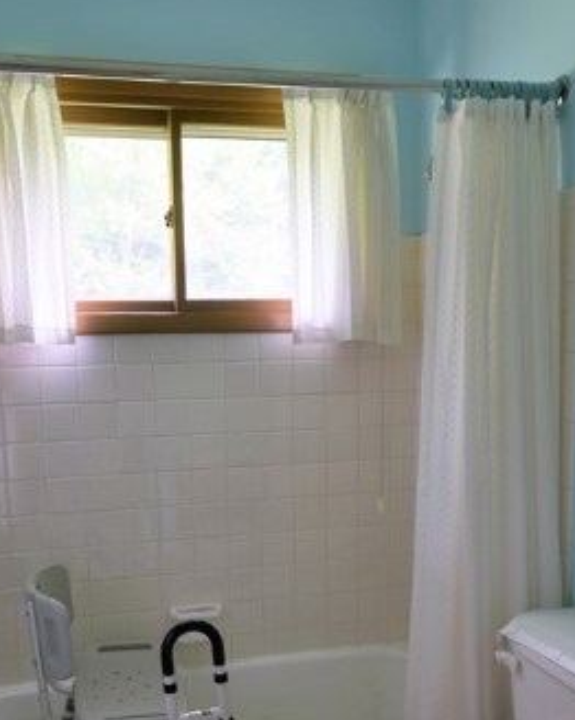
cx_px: 211
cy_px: 441
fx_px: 703
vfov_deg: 53.8
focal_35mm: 33
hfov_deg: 44.1
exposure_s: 1/2.5
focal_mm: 10
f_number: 8
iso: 100
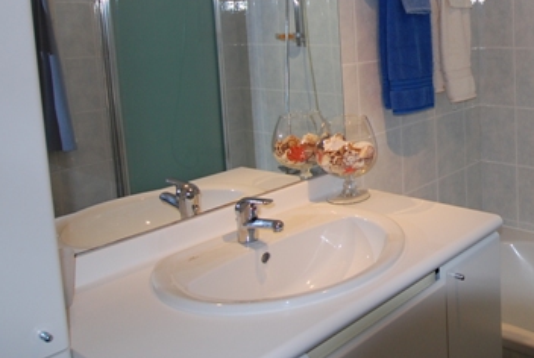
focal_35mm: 37
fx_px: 550
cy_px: 83
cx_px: 477
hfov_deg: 46.9
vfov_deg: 35.2
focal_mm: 10
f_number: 3.5
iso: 200
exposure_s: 1/60
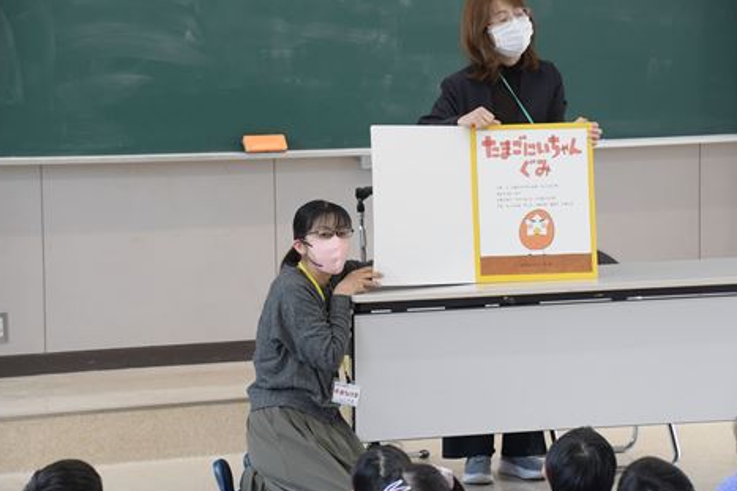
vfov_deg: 10.0
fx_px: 2794
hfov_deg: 15.0
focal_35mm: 137
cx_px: 372
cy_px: 234
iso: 1600
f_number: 7.1
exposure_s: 1/200
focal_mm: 85
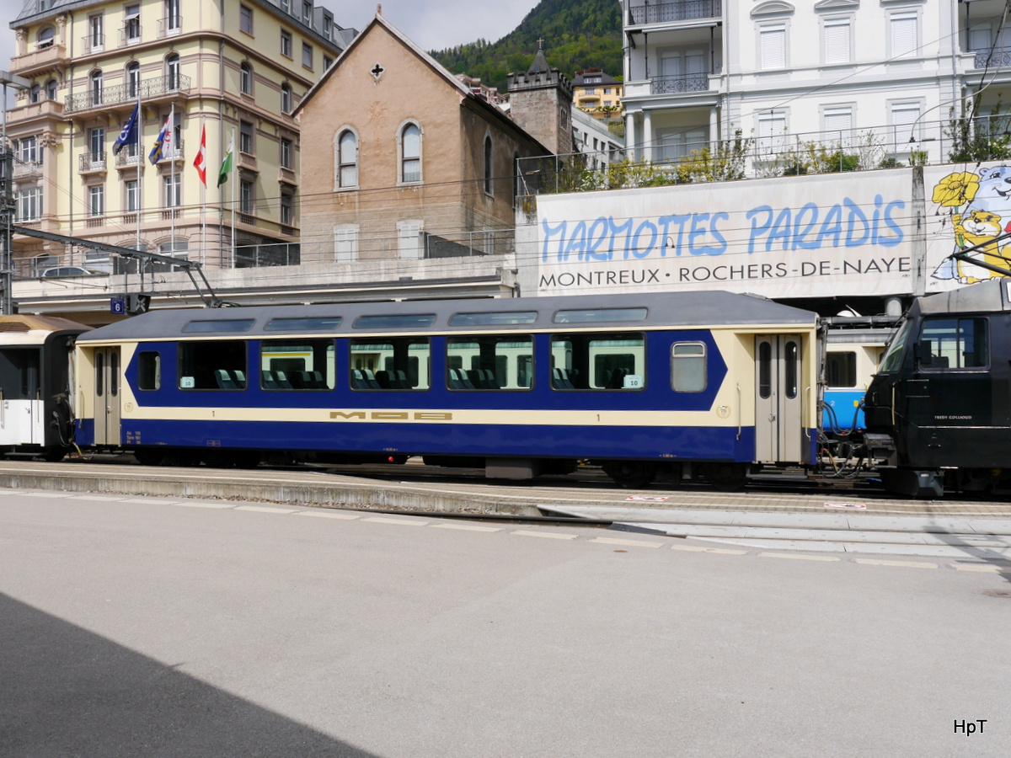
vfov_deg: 44.2
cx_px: 506
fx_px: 935
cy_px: 379
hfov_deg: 56.8
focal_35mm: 32
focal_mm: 16
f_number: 9
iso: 160
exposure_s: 1/500
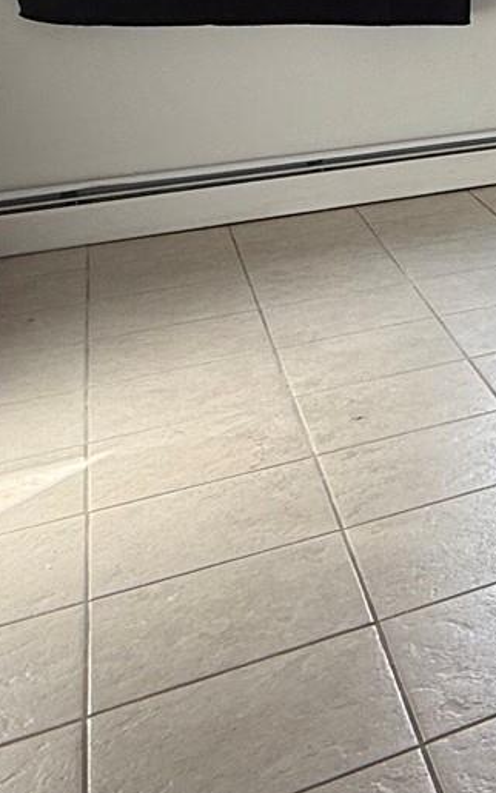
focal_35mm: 59
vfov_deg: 32.2
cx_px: 1123
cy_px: 28
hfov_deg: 15.2
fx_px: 1276
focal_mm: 2.22
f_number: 2.2
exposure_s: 1/99
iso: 50
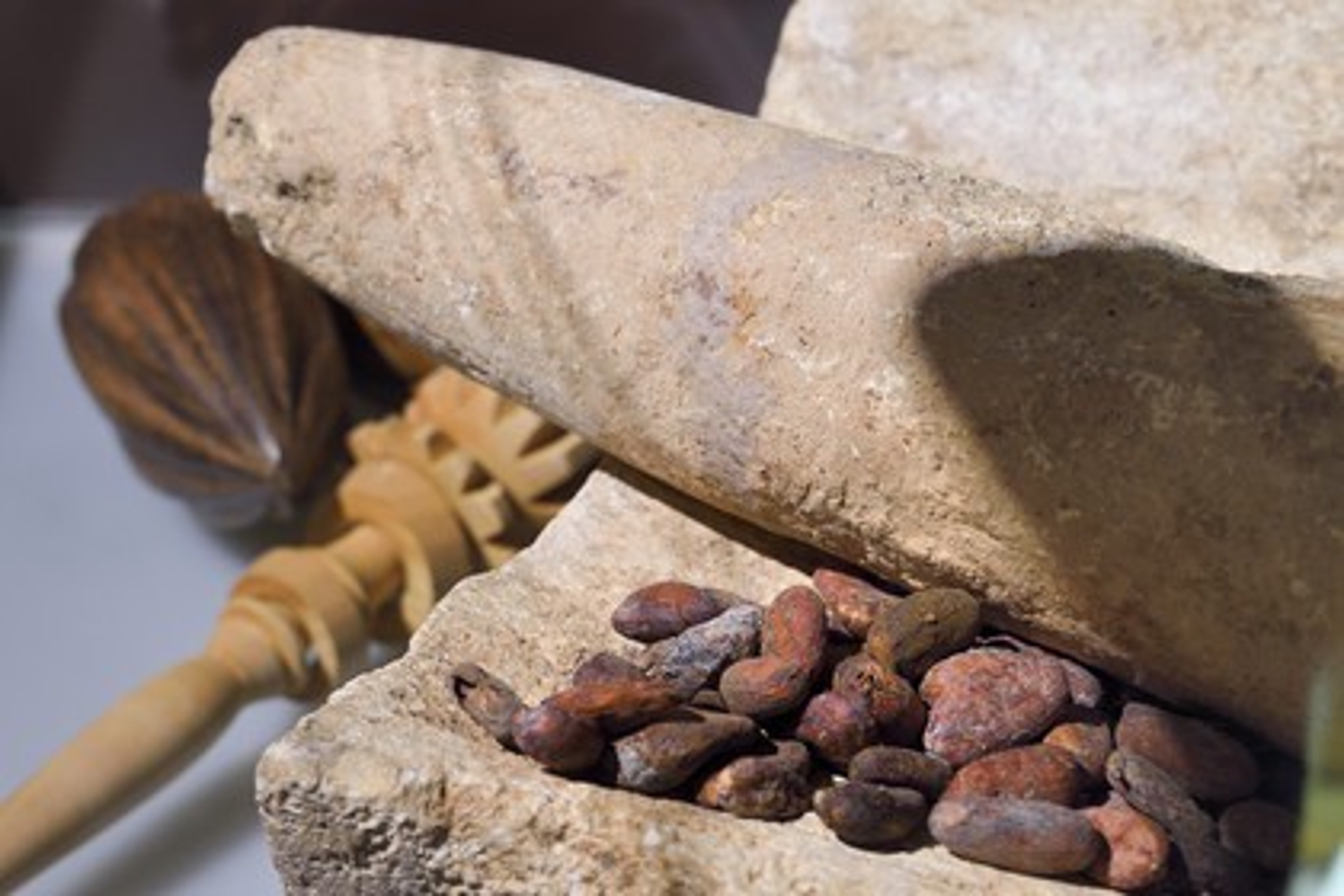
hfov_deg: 34.5
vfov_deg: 23.4
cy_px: 448
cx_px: 672
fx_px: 2165
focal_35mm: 58
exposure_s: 1/6
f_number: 9
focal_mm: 58
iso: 800
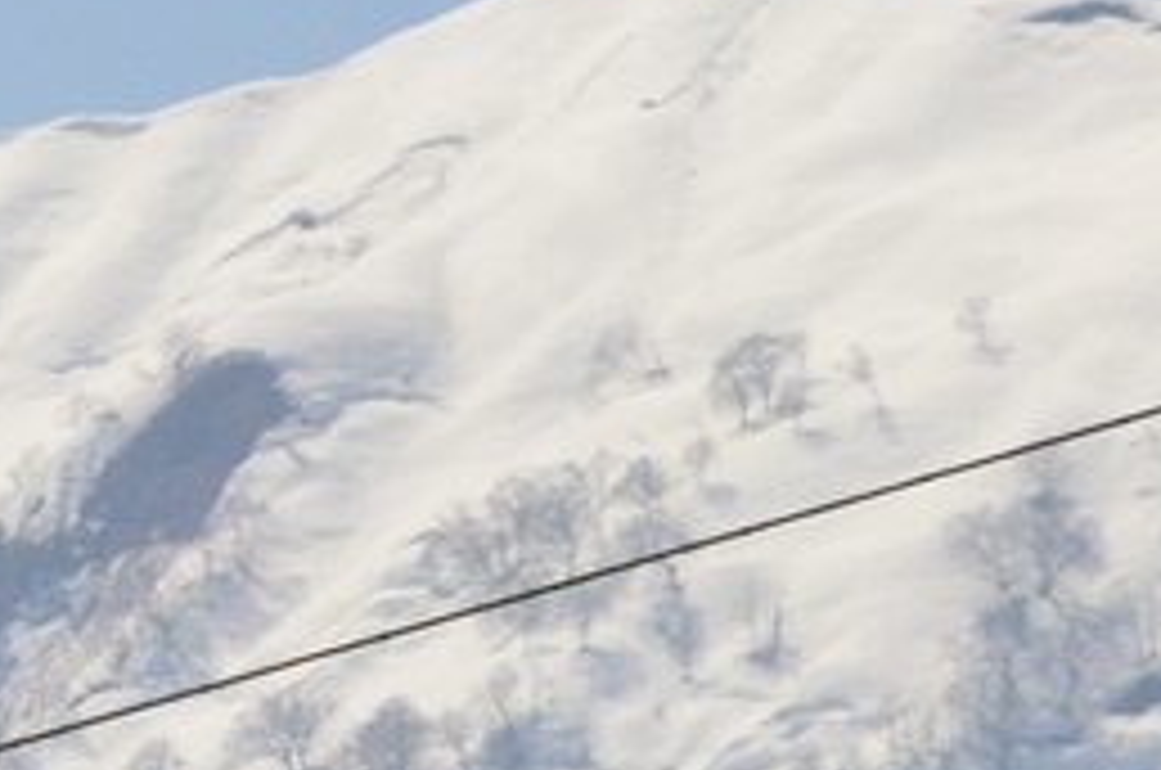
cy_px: 1099
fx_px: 46453
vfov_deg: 0.9
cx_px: -2182
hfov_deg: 1.4
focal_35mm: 1443
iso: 1000
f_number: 9
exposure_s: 1/5000
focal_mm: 155
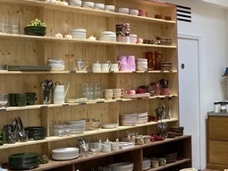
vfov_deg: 22.2
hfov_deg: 27.6
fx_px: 435
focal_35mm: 66
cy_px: 107
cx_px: 231
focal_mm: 3.99
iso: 80
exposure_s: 1/67
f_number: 1.8
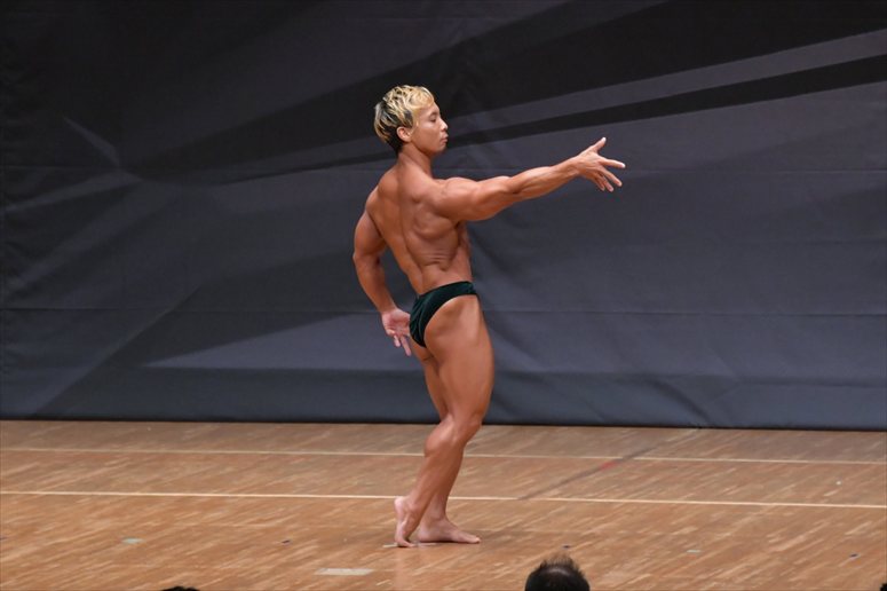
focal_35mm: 285
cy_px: 296
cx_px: 444
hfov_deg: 7.2
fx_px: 7019
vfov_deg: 4.8
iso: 6400
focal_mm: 190
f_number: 5.6
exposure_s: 1/400
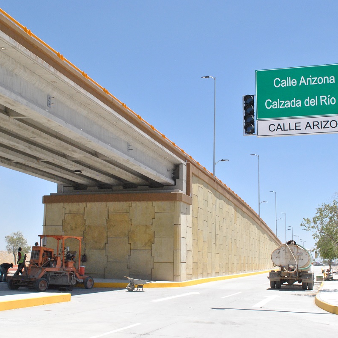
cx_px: 174
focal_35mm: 46
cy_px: 169
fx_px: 508
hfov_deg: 36.8
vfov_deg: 36.8
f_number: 13
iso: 800
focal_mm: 24
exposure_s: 1/640
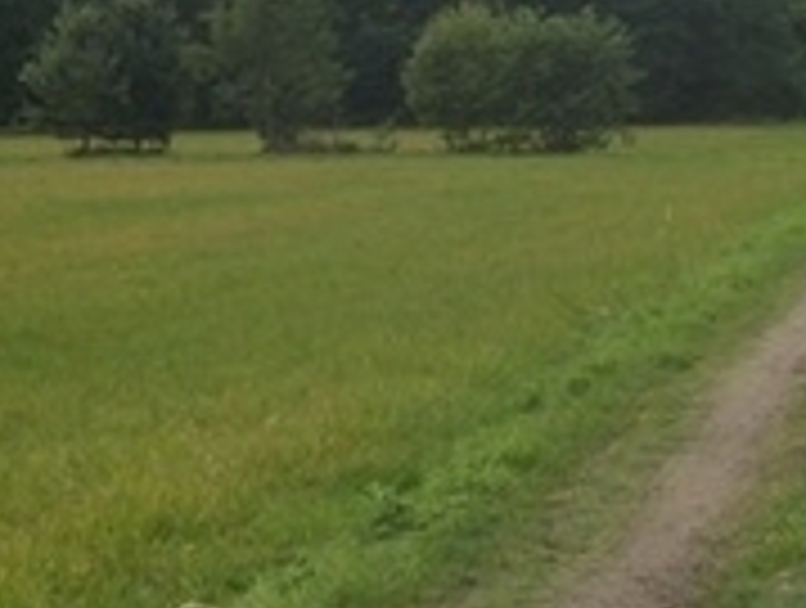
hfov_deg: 18.3
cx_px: 248
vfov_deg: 13.9
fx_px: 2496
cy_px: 221
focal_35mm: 107
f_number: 2.9
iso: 80
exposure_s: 1/1000
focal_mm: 5.7
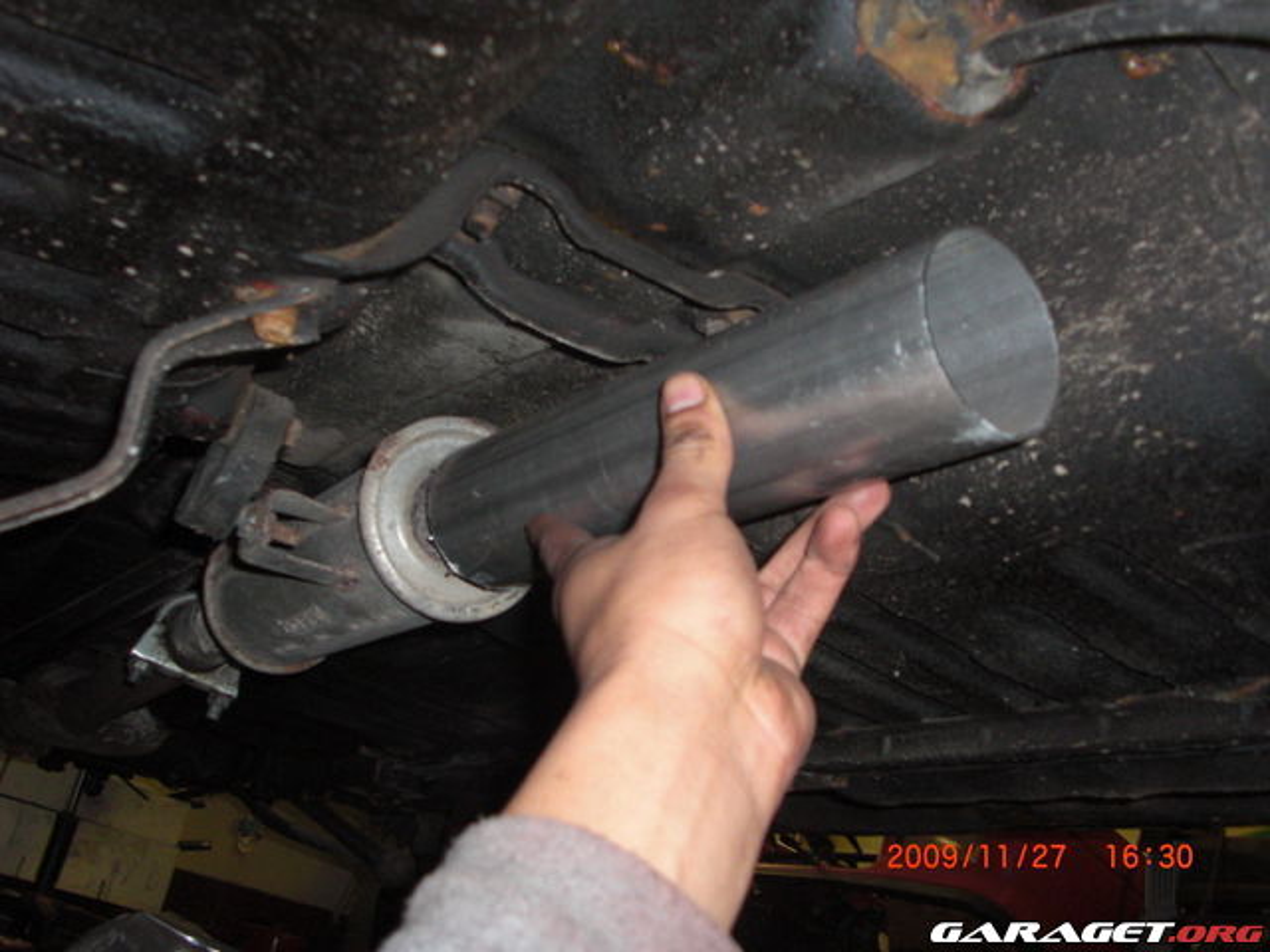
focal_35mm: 36
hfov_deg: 51.4
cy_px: 476
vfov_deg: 39.7
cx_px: 635
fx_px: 1321
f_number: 2.8
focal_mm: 6.3
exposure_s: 1/60
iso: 200
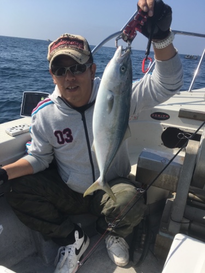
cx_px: 102
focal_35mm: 29
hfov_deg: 48.2
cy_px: 136
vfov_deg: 61.7
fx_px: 229
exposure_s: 1/2024
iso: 25
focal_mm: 4.15
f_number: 2.2
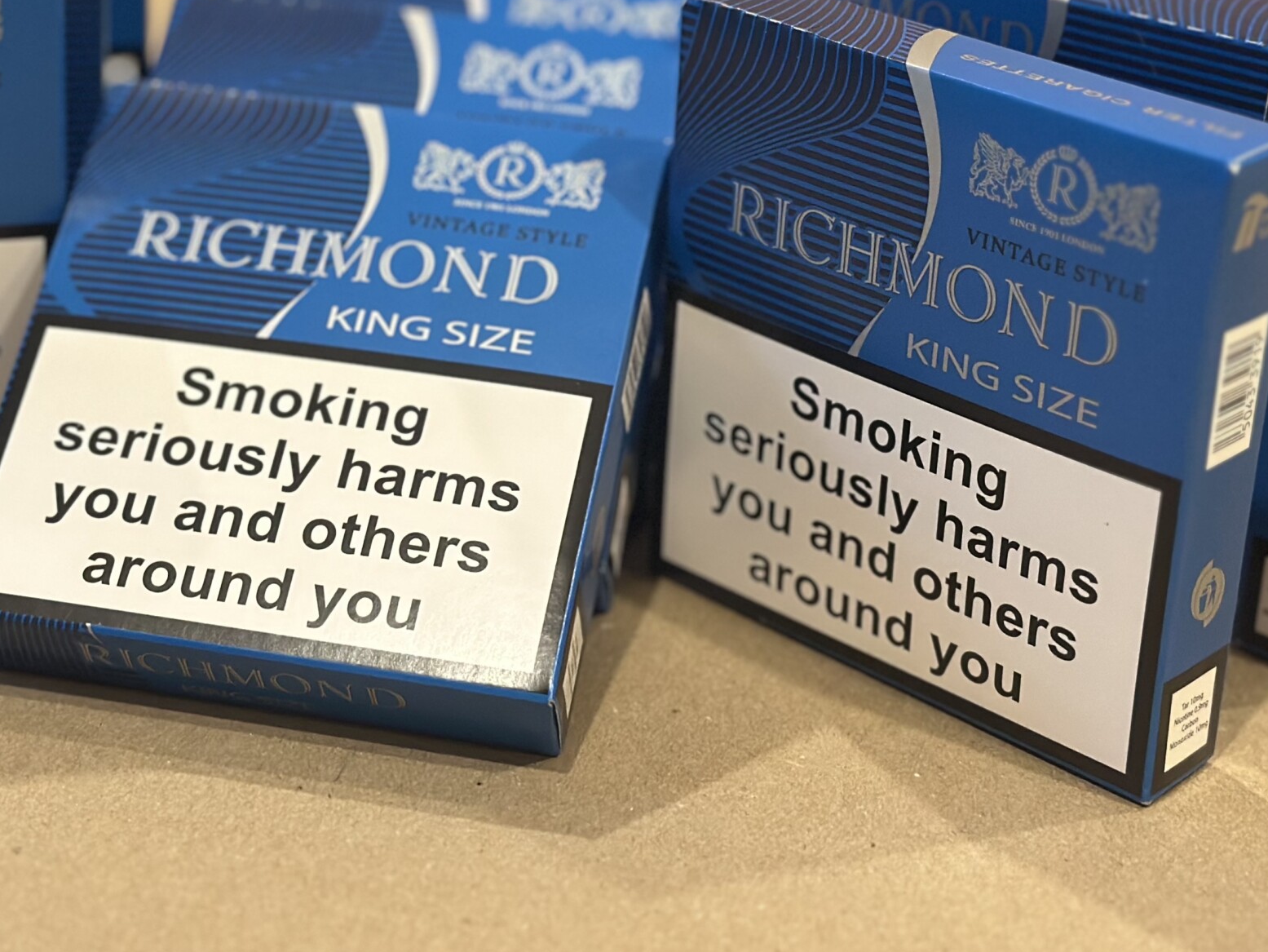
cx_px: 470
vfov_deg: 18.6
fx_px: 2894
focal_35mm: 79
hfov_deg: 24.6
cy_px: 256
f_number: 1.78
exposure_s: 1/60
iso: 400
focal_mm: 6.86
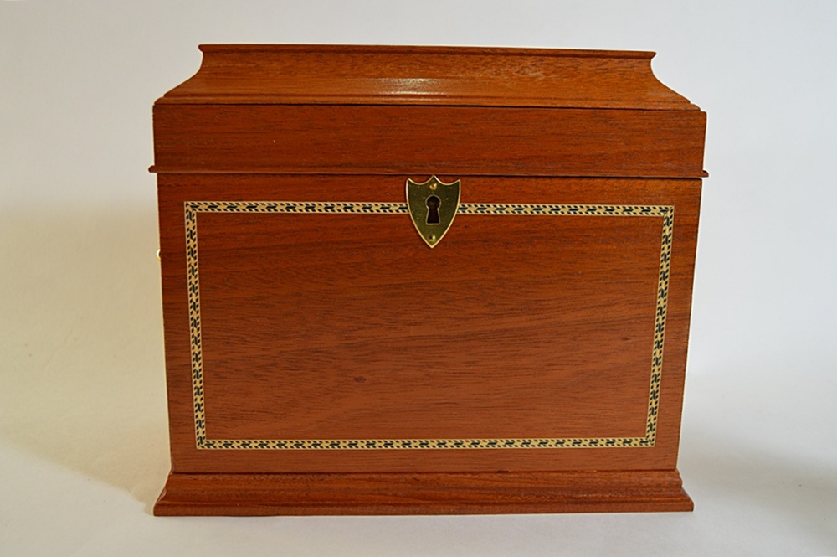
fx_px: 801
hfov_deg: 55.1
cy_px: 278
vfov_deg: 38.3
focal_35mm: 34
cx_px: 418
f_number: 3.8
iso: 450
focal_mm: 23
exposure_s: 1/60
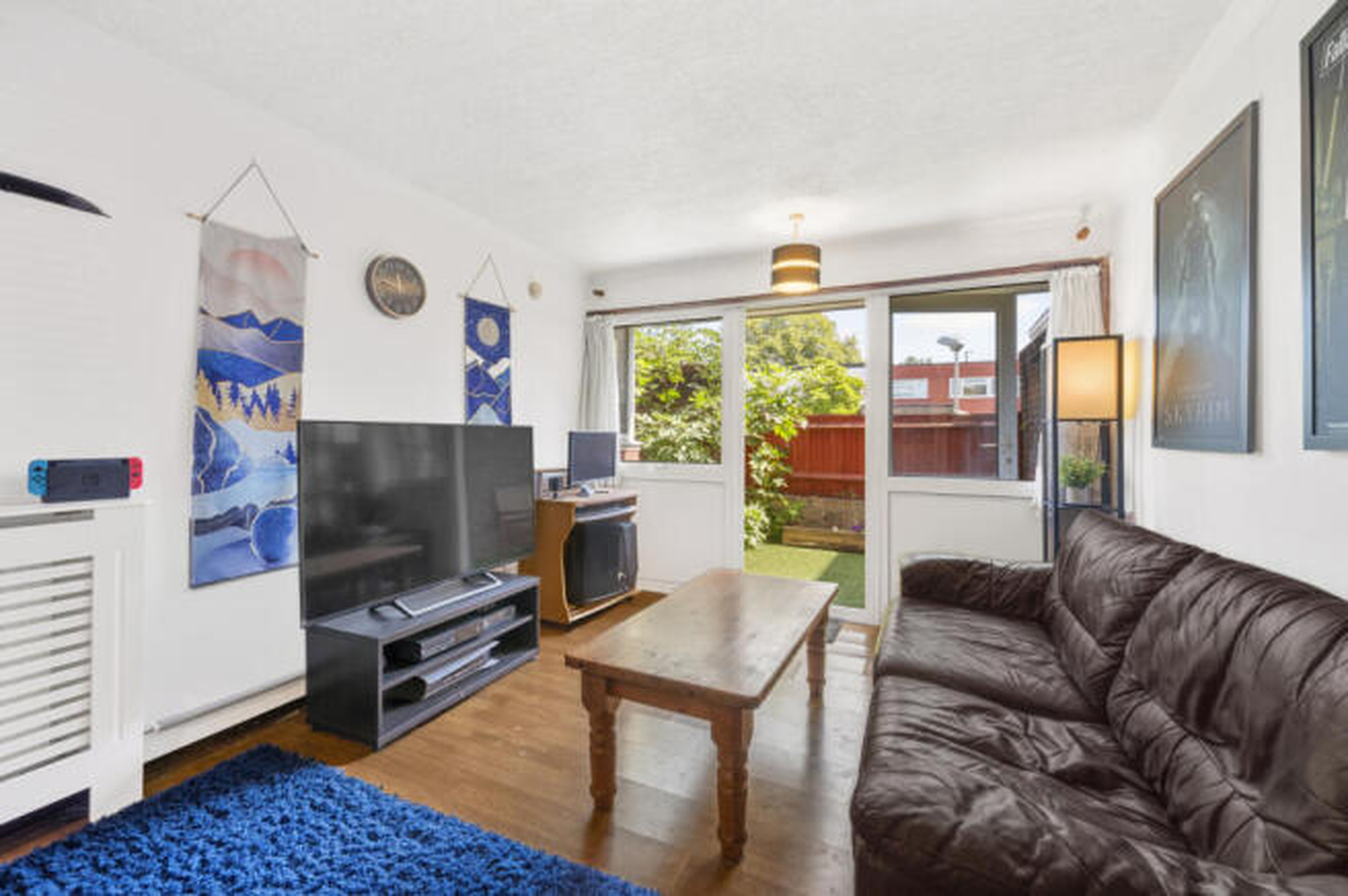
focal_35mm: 14
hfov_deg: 104.3
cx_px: 674
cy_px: 448
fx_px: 524
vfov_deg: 81.1
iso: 200
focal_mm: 14
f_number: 16
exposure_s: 1/10
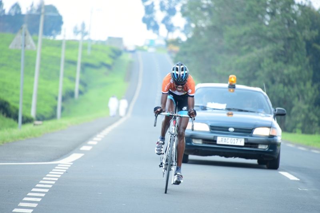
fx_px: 2666
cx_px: 160
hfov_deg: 6.9
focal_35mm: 300
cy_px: 106
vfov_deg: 4.6
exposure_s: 1/125
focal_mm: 300
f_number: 5.6
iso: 320
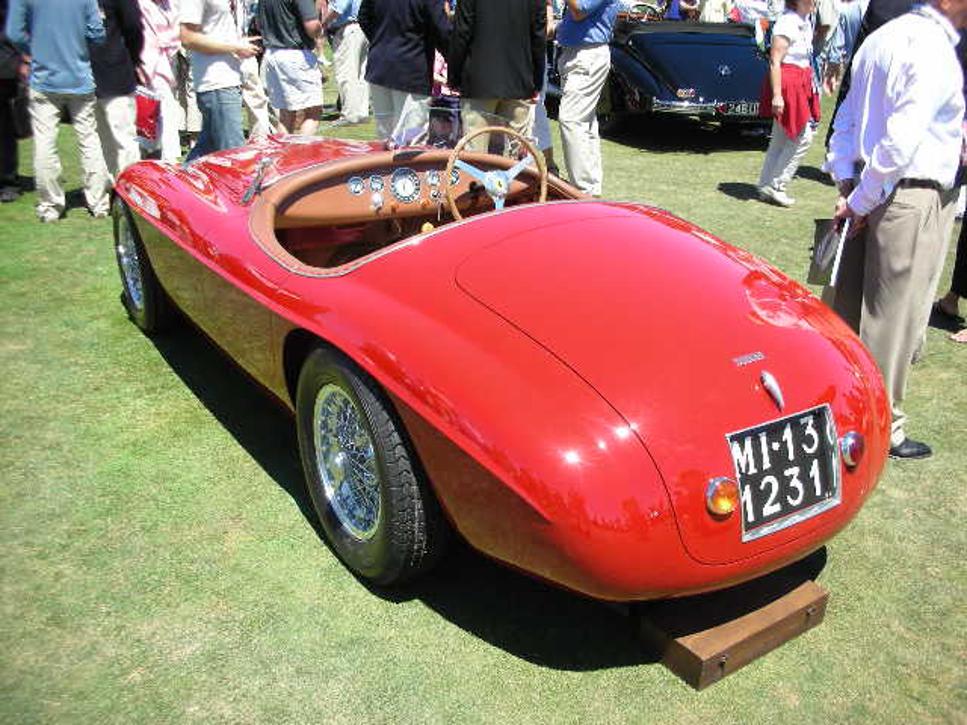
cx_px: 484
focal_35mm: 35
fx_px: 978
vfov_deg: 40.7
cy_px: 362
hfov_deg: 52.6
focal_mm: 5.8
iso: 50
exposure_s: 1/300
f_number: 3
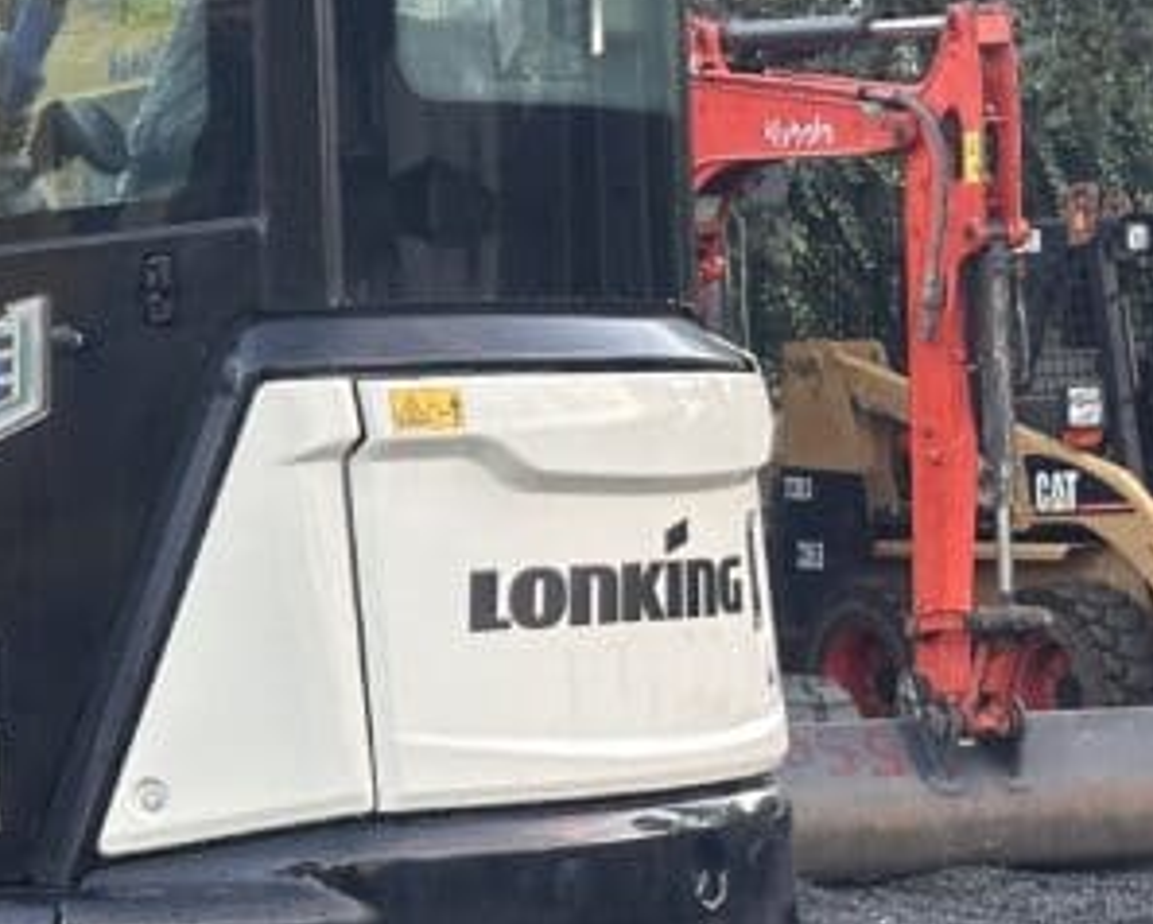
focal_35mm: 142
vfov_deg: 10.9
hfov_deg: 13.2
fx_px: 4849
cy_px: 534
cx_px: -194
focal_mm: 6.86
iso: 80
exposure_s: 1/80
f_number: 1.78
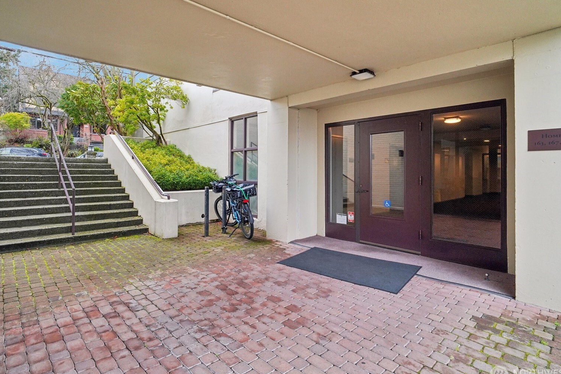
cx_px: 265
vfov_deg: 67.3
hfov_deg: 89.9
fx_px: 280
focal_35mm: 18
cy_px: 179
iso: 1600
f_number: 8
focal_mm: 16
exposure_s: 1/50
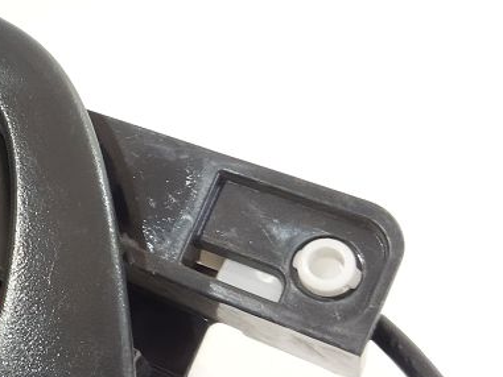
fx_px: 1236
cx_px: -194
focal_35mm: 85
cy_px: 202
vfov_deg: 17.4
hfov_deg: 20.5
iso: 434
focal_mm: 4.71
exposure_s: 1/50
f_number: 1.79
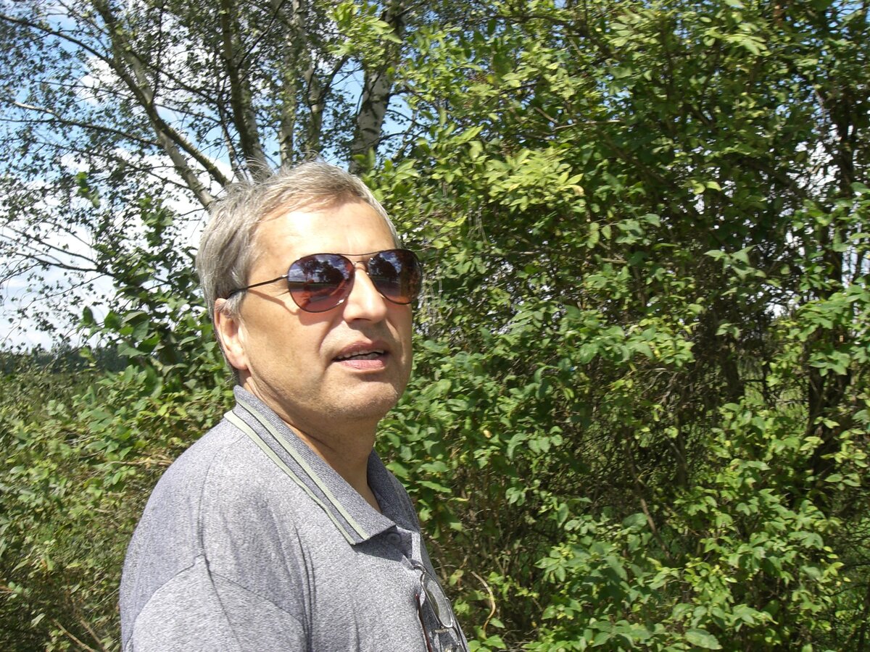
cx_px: 435
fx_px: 955
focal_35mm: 38
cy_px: 326
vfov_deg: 37.7
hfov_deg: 49.0
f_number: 4.4
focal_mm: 6.3
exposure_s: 1/250
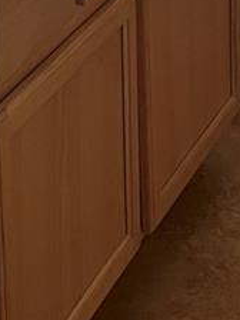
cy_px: -250
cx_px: -189
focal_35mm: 139
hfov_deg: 10.1
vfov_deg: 12.9
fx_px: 1285
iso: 80
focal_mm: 5.1
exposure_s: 1/60
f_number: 1.6
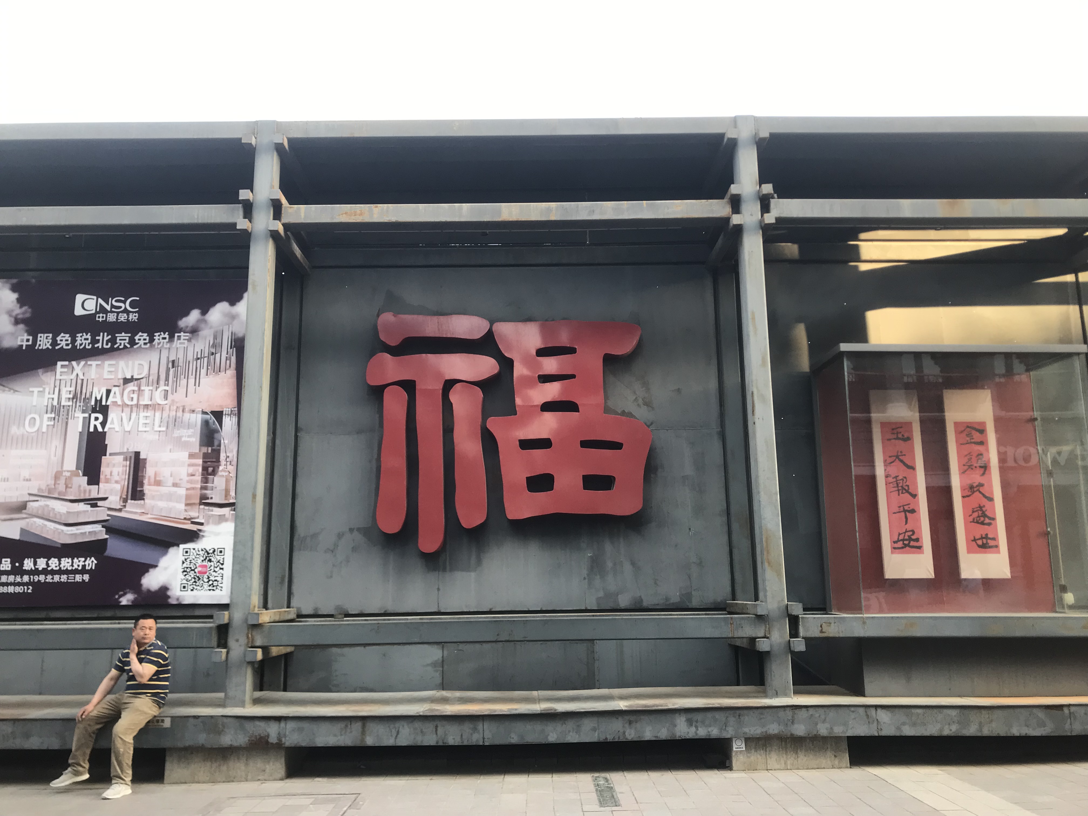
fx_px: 880
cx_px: 544
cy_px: 408
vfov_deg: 49.7
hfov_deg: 63.4
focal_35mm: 28
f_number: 1.8
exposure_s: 1/100
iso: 32
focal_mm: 3.99
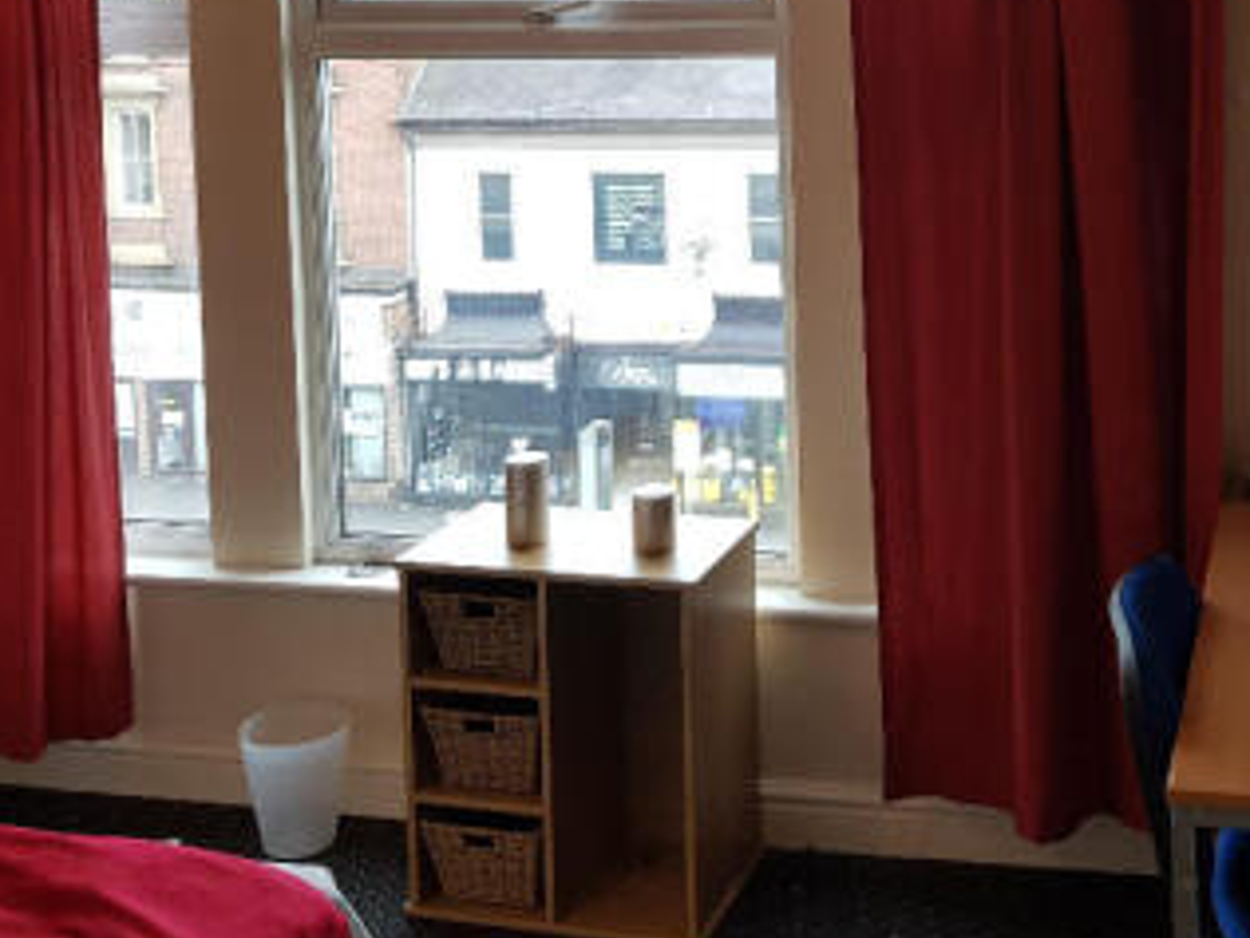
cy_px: 109
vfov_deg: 29.1
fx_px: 1733
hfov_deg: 38.8
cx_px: 916
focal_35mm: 48
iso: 64
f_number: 1.7
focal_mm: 4.2
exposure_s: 1/50
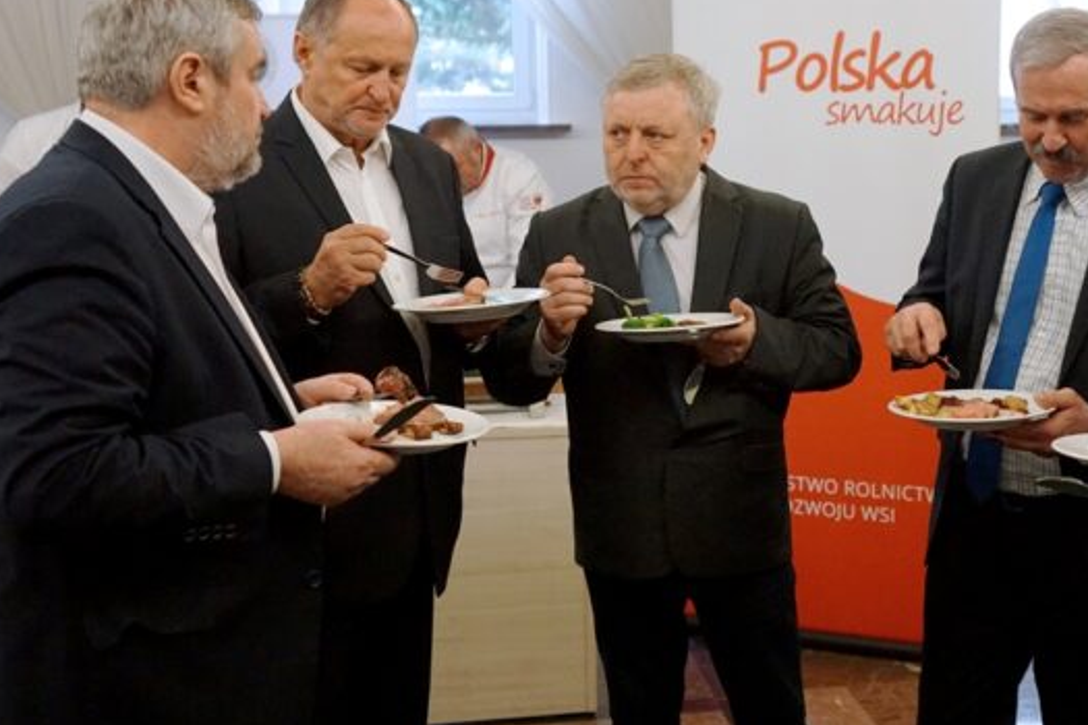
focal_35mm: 48
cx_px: 692
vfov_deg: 28.0
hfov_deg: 40.8
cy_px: 306
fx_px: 1451
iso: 3200
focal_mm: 24
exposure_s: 1/125
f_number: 2.8
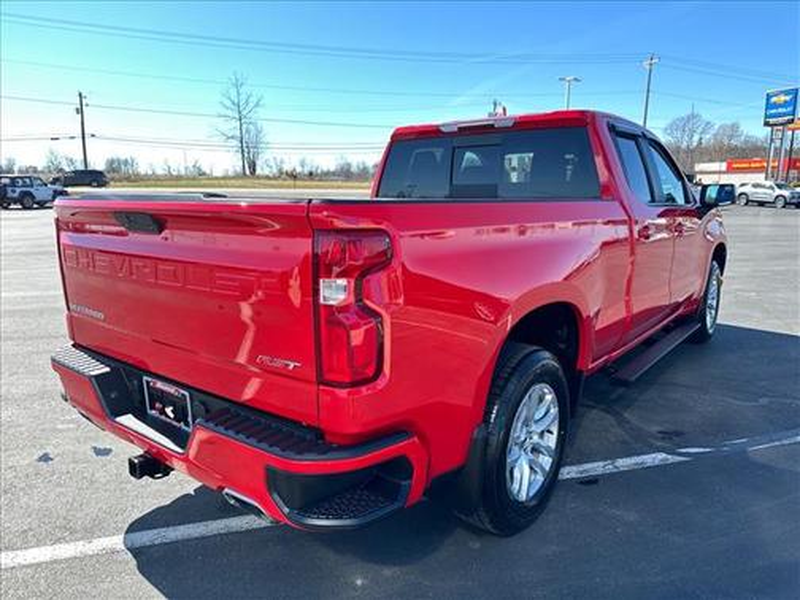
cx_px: 400
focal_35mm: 24
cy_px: 300
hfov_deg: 71.6
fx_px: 555
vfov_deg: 56.8
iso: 80
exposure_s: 1/564
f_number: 1.78
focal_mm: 6.86
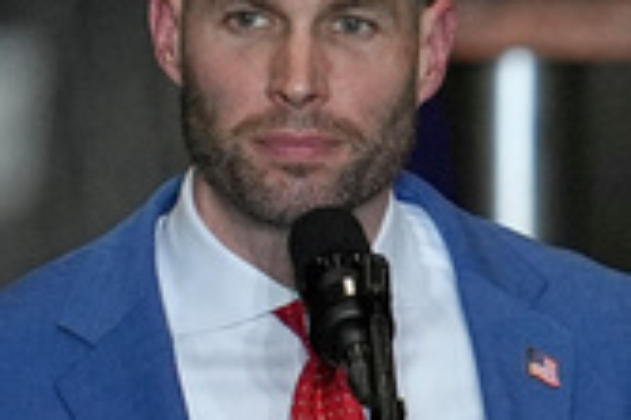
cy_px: 751
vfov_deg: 0.6
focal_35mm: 2458
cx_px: 1054
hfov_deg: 0.8
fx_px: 43040
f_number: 2.8
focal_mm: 400
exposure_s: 1/1600
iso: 2500
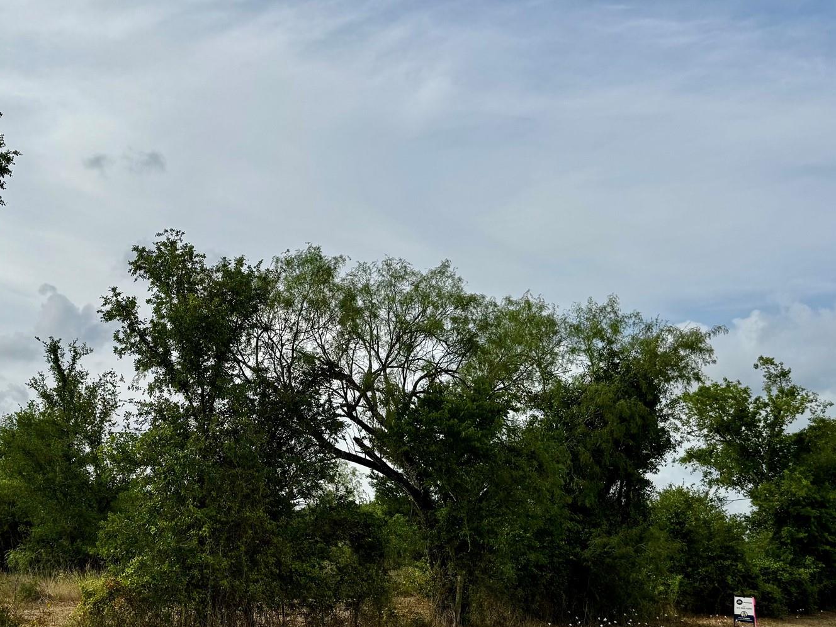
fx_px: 894
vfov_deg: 37.9
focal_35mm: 37
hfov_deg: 48.4
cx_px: 217
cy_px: 453
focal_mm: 6.76
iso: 80
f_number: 1.78
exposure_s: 1/5348
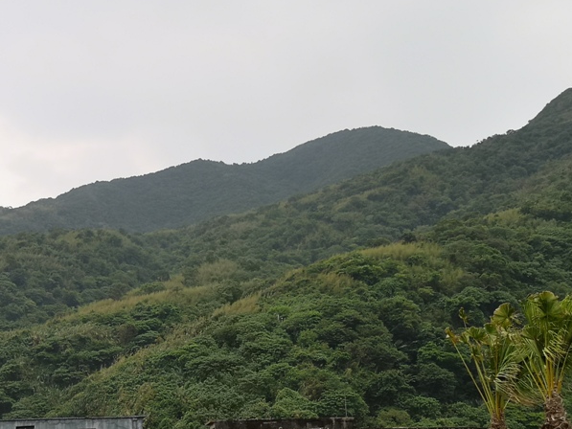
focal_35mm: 63
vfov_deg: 23.2
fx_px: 1041
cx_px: 230
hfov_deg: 30.6
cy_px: 282
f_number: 1.8
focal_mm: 3.95
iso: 50
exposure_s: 1/238
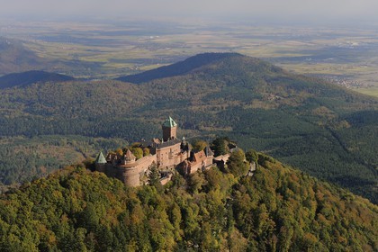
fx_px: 588
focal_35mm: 56
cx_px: 189
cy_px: 126
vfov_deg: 24.2
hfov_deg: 35.6
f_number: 6.3
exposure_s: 1/640
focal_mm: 56
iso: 200
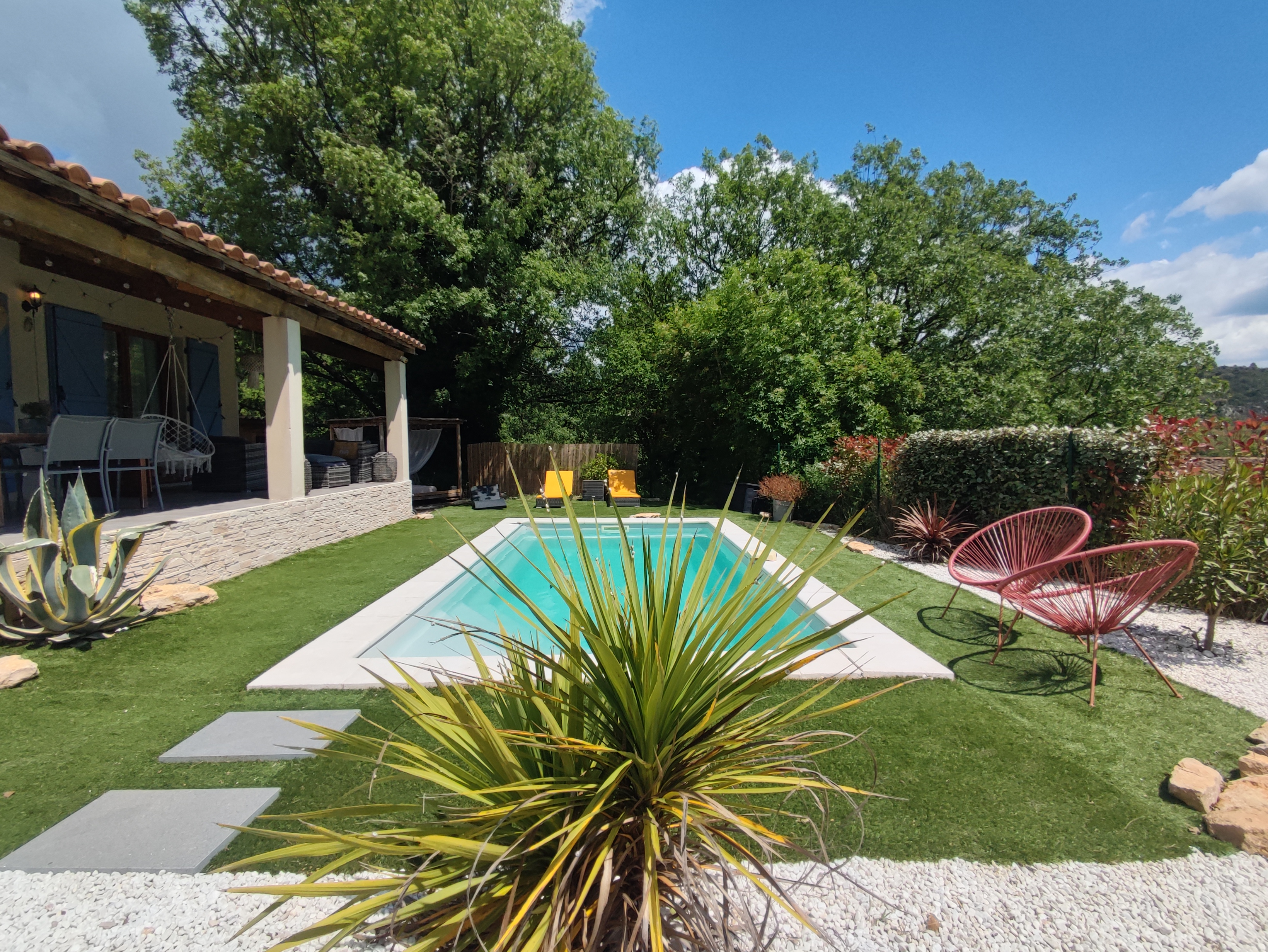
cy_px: 476
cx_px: 634
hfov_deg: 98.1
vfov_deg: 81.8
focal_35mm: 15
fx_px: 550
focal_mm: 1.65
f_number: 2.2
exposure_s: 1/3745
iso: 50
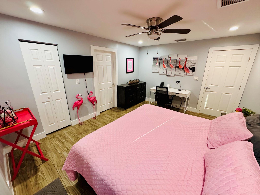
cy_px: 98
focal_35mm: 14
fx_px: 105
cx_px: 130
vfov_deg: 85.7
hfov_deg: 102.1
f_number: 2.2
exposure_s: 1/60
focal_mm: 2.22
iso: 320
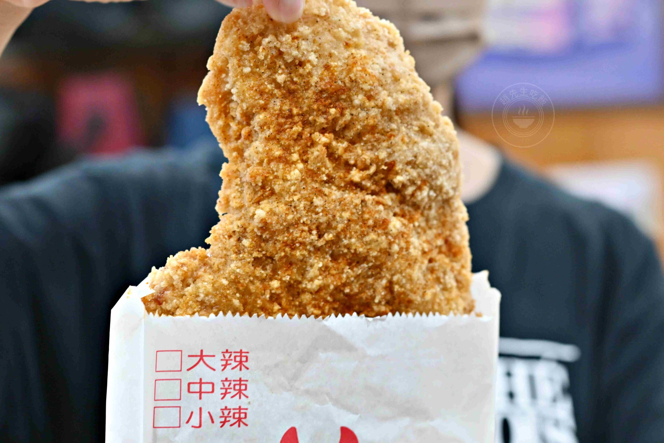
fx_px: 1383
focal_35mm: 75
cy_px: 222
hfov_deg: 27.0
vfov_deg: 18.2
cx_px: 332
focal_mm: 50
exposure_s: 1/200
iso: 1250
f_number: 3.2
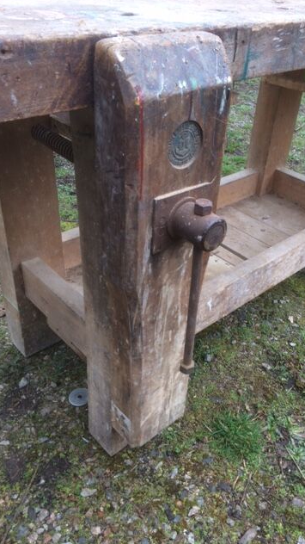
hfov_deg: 36.4
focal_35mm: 32
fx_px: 461
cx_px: 189
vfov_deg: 61.0
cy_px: 269
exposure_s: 1/100
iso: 50
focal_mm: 4.15
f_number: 2.2
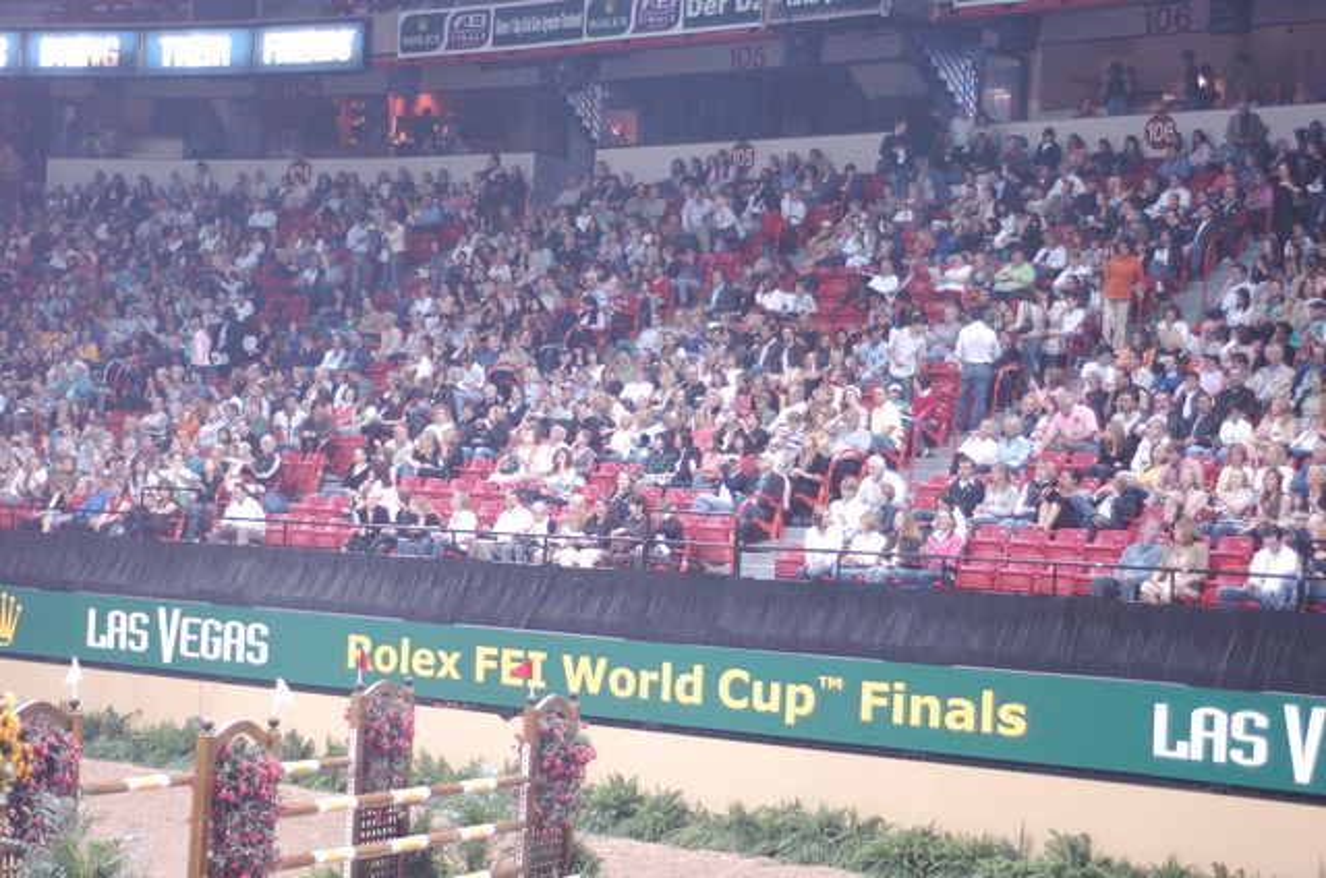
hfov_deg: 27.0
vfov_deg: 18.1
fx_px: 2757
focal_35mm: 75
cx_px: 663
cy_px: 439
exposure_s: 1/160
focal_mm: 50
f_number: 1.8
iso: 640
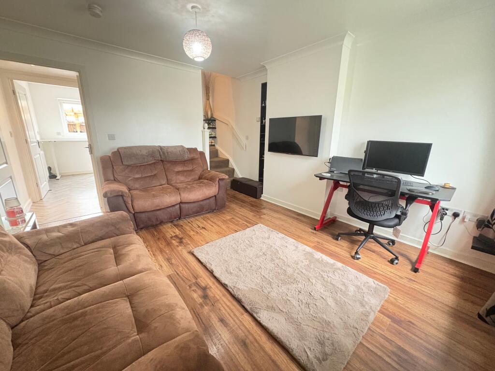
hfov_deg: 102.1
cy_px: 186
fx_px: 200
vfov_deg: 85.7
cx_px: 248
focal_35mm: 14
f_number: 2.2
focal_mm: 2.22
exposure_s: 1/50
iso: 800
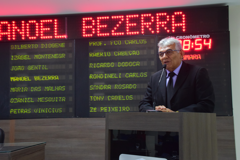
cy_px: 80
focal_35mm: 51
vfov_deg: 26.5
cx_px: 120
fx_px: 340
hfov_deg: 38.9
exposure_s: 1/60
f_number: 7.1
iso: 1600
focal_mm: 34
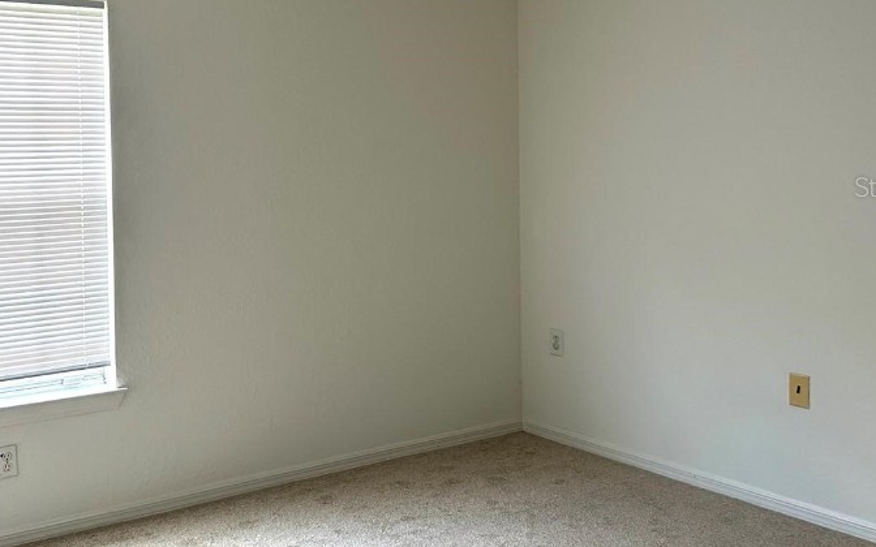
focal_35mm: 42
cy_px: 186
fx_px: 1003
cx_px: 310
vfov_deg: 30.3
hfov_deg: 46.6
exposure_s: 1/121
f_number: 1.5
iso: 125
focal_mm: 5.7
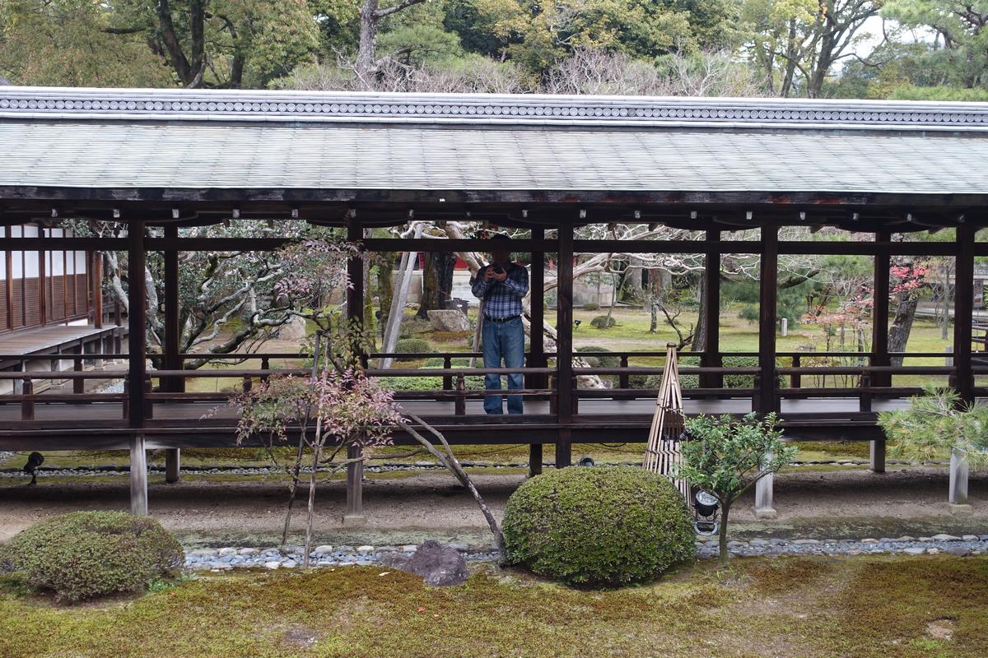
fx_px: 1290
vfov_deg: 28.6
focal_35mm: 47
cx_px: 494
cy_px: 329
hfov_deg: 41.9
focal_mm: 17.27
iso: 160
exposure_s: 1/60
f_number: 2.8
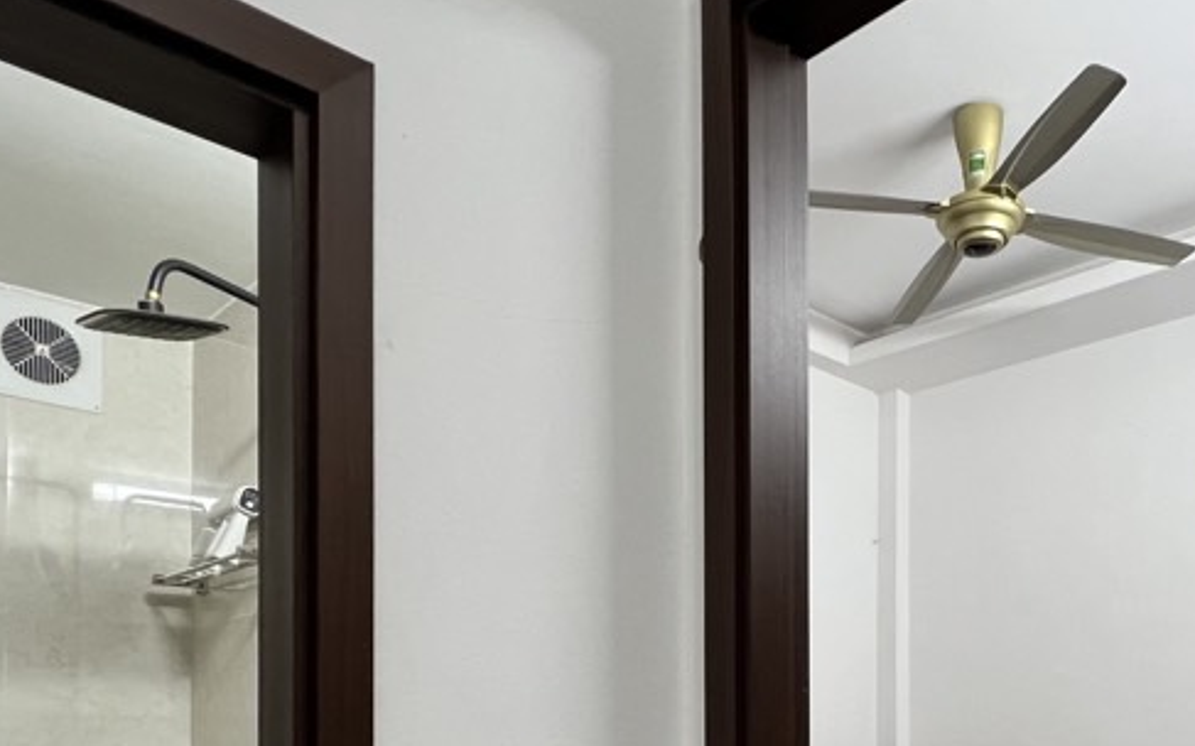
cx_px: 795
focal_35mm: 29
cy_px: 731
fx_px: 944
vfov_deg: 38.7
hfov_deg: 63.1
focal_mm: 1.57
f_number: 1.8
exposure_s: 1/100
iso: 200
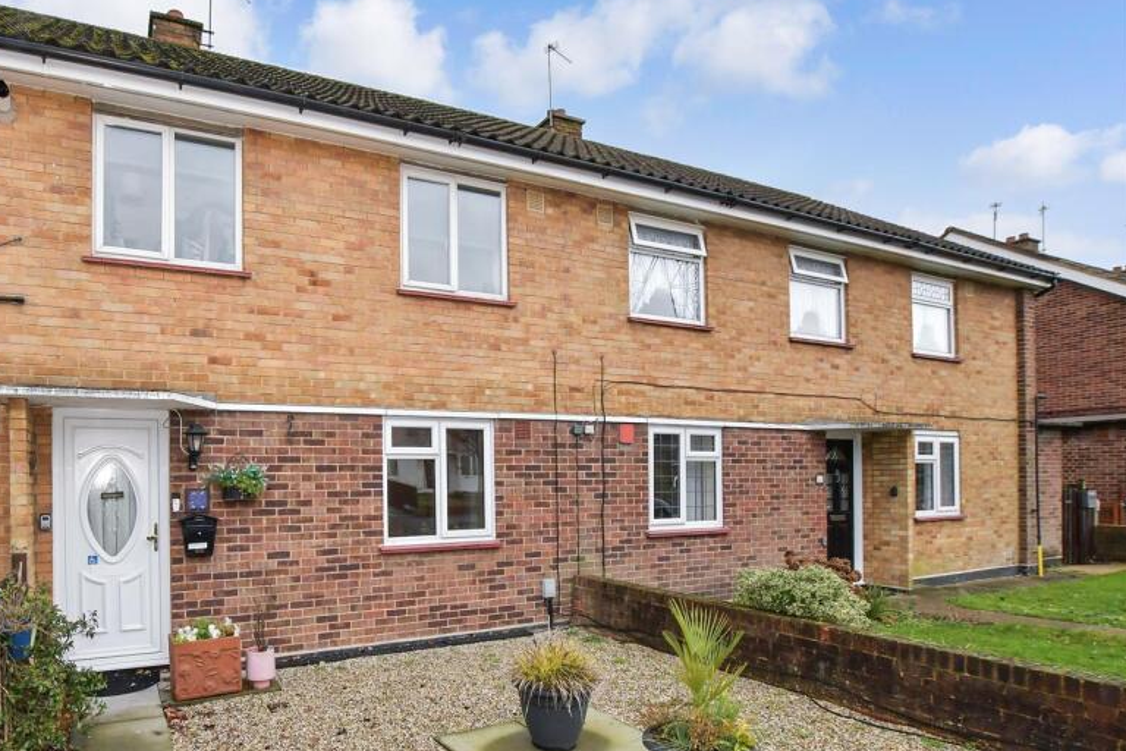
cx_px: 381
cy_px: 477
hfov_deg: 81.3
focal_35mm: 20
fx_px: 626
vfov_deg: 61.0
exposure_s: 1/125
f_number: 8
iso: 640
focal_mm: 10
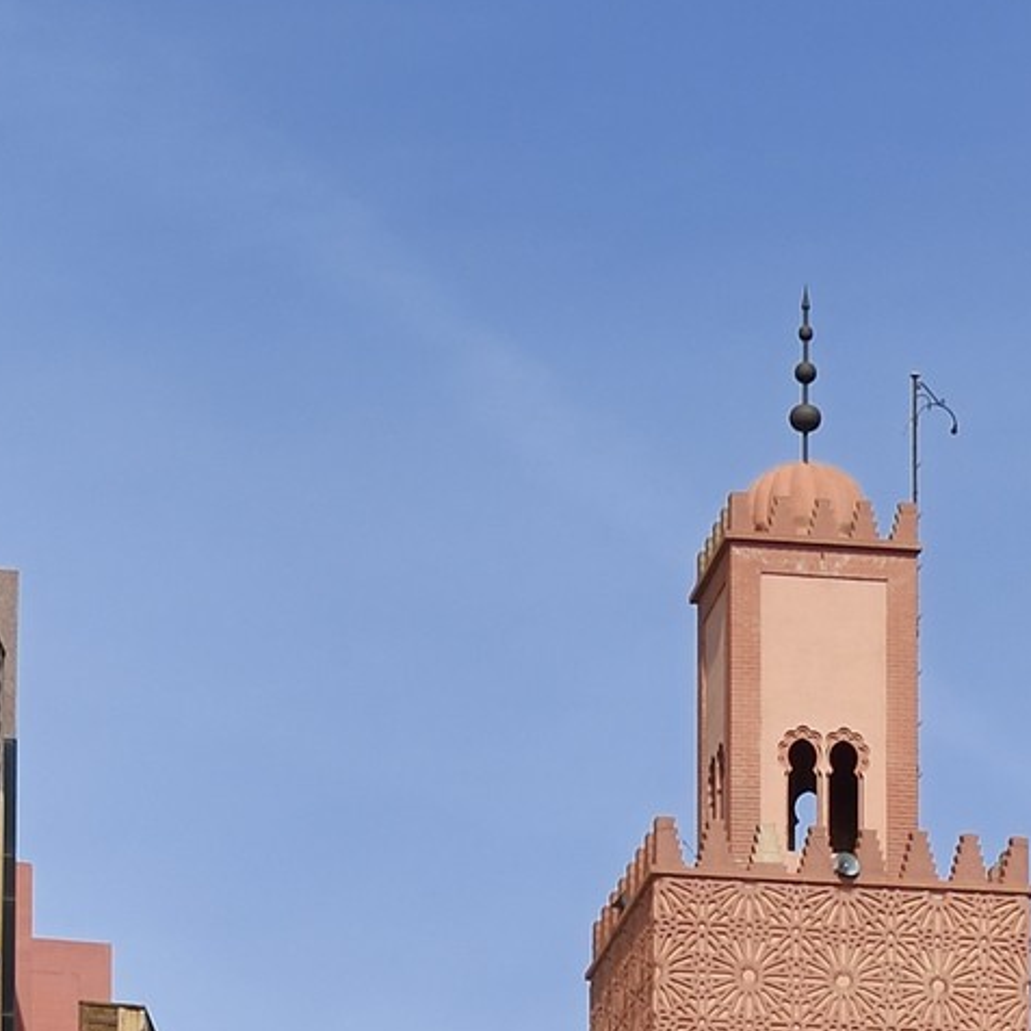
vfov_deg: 8.4
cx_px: 522
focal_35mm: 193
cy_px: 2361
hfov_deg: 9.1
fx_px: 6503
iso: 200
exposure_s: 1/250
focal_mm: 45
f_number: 16
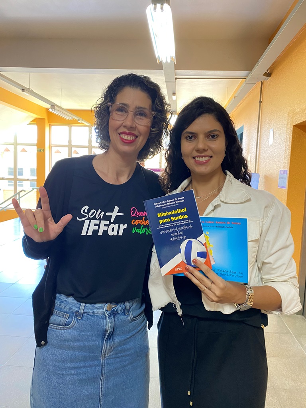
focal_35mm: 26
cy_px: 204
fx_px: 306
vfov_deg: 67.3
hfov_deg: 53.1
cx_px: 153
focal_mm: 4.25
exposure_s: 1/60
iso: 200
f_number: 1.8
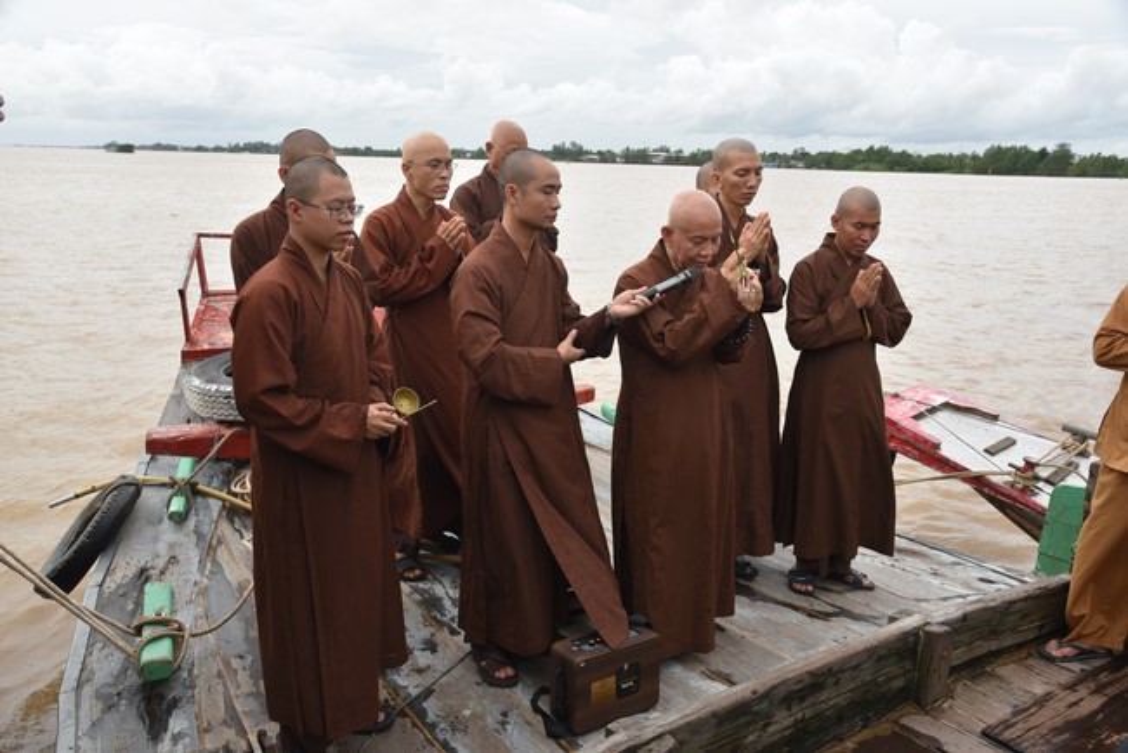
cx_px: 564
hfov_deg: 60.3
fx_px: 972
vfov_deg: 42.4
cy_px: 376
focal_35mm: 31
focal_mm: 31
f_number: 8
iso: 360
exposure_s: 1/250
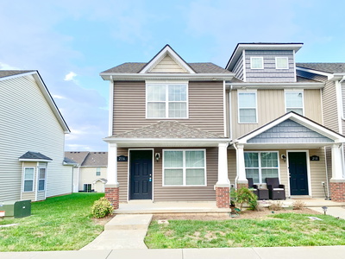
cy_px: 130
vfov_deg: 53.1
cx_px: 172
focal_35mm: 26
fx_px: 259
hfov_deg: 67.3
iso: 25
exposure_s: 1/356
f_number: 1.8
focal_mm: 4.25
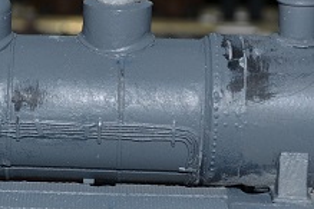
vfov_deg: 7.3
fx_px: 1648
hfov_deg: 10.8
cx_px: -6
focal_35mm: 189
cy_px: 169
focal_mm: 32
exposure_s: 1/60
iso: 100
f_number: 8
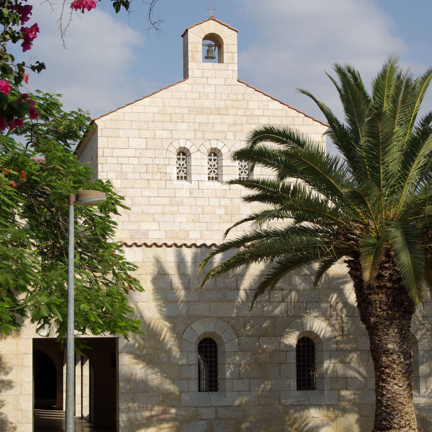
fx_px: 1223
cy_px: 203
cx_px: 215
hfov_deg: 20.0
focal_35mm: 87
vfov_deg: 20.0
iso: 100
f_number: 13
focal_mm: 45
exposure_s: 1/125
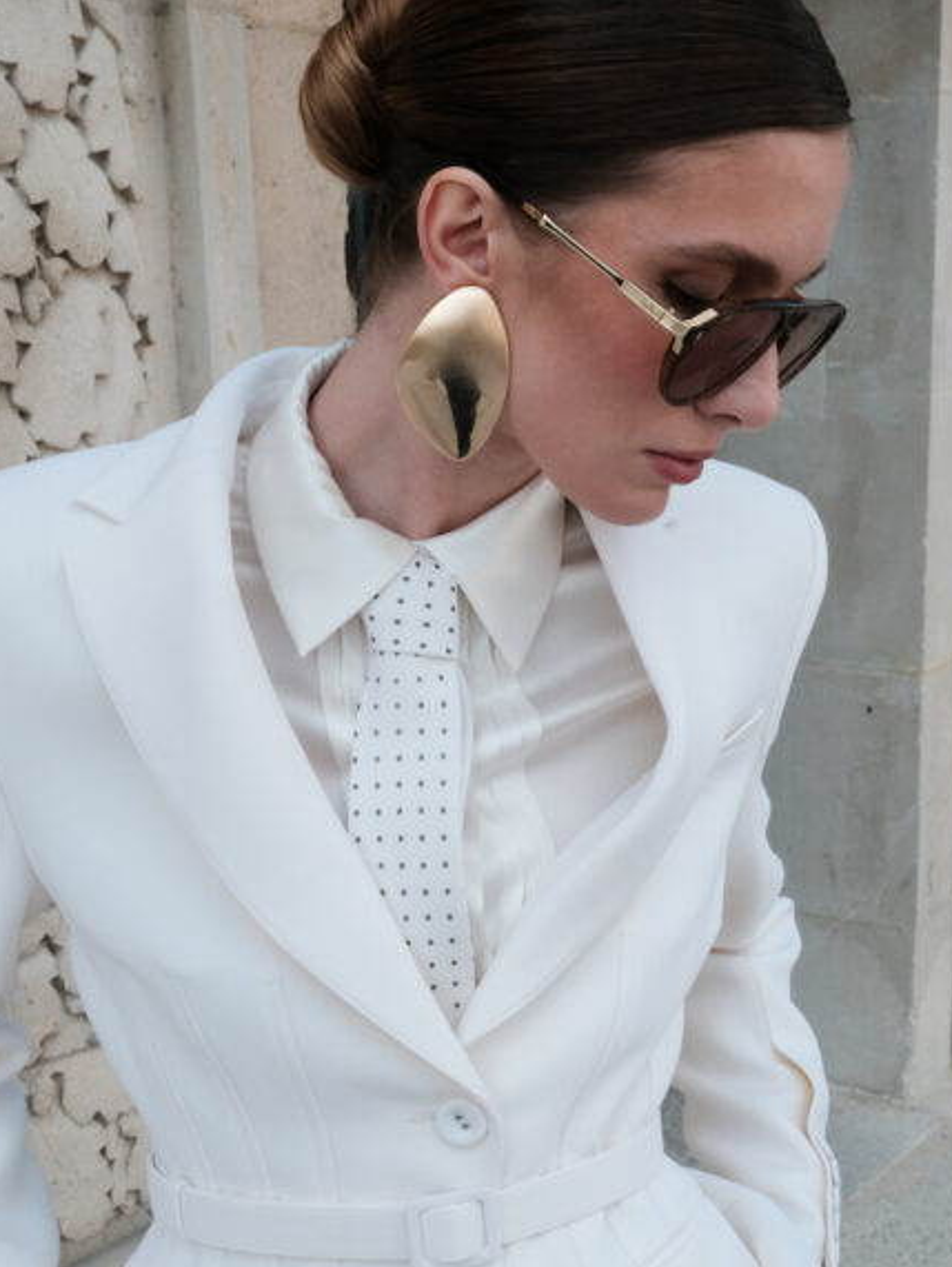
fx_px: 1941
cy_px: 810
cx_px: 437
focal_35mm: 53
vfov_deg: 35.9
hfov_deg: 27.5
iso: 1600
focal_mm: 27.7
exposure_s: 1/250
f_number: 18
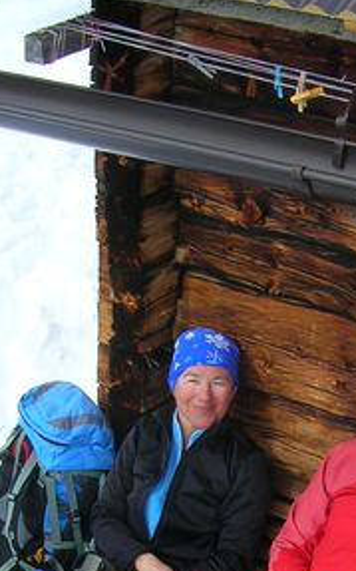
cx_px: 298
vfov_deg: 23.1
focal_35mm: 88
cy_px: 486
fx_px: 1368
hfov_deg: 14.7
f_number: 4.9
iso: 50
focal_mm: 5.7
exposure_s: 1/325
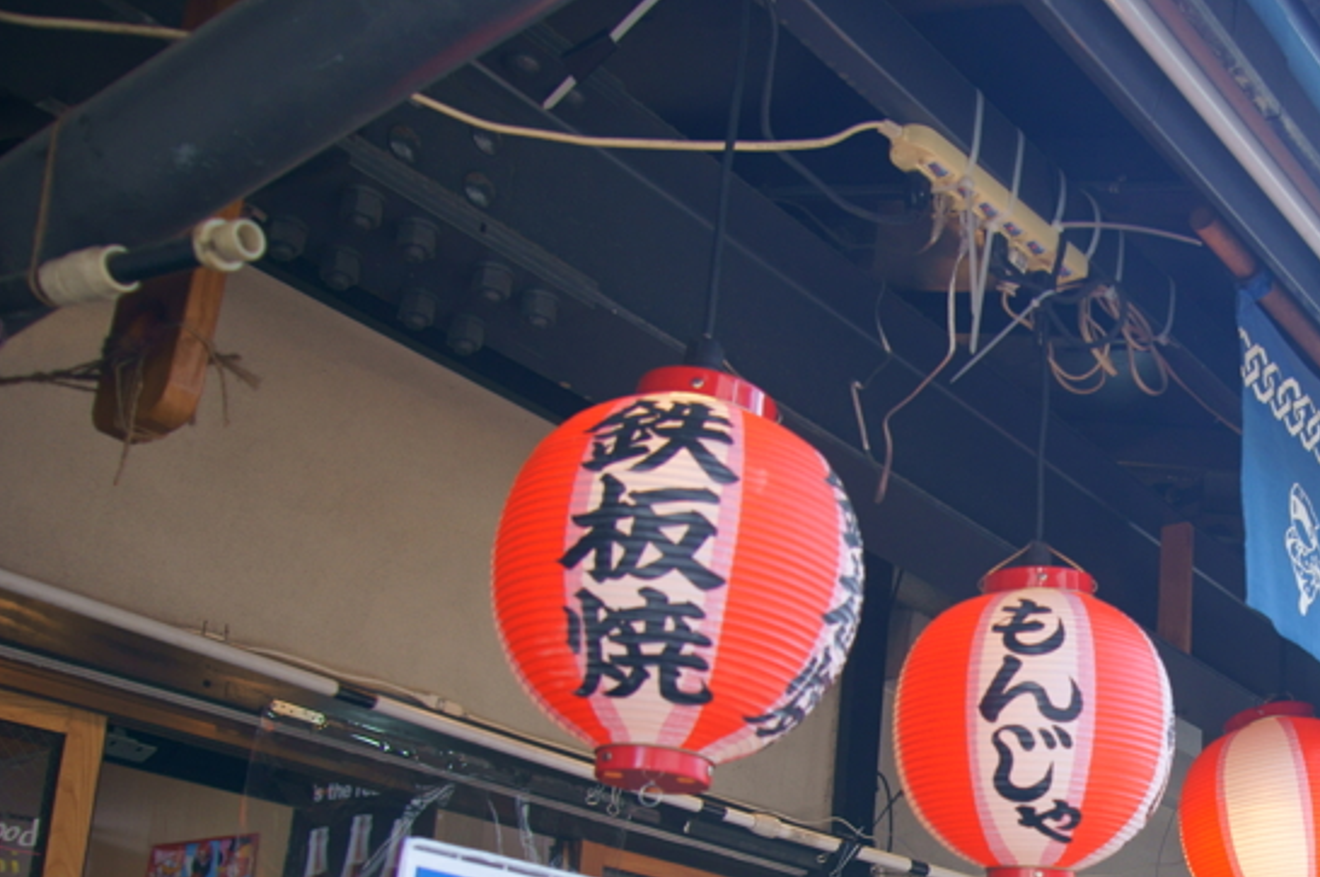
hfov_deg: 40.4
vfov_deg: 28.8
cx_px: 1182
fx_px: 1648
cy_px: 767
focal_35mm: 45
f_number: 3.5
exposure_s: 1/200
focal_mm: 16
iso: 200
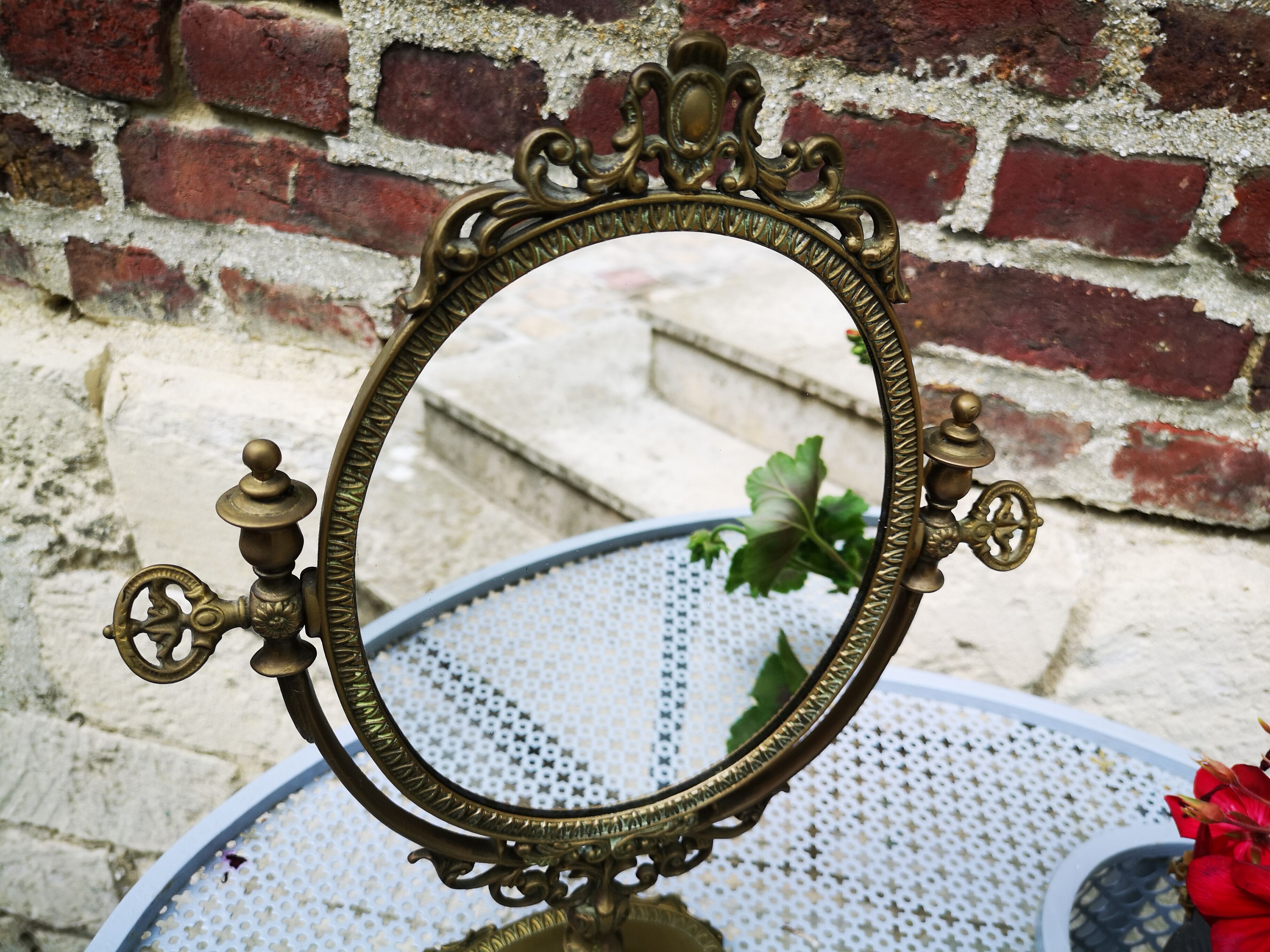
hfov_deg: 65.3
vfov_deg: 51.4
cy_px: 476
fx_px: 991
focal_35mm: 27
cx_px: 635
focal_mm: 5.58
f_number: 1.8
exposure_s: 1/100
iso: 50
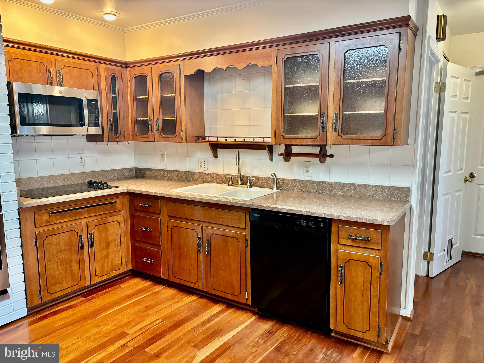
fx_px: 364
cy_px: 182
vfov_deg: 53.1
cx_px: 242
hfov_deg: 67.3
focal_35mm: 26
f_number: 1.6
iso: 320
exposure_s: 1/60
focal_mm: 5.96
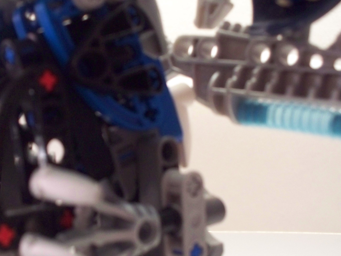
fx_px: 581
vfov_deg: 24.8
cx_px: 100
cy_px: 126
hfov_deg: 32.3
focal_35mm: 59
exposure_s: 1/30
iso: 400
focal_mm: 7.54
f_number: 2.8
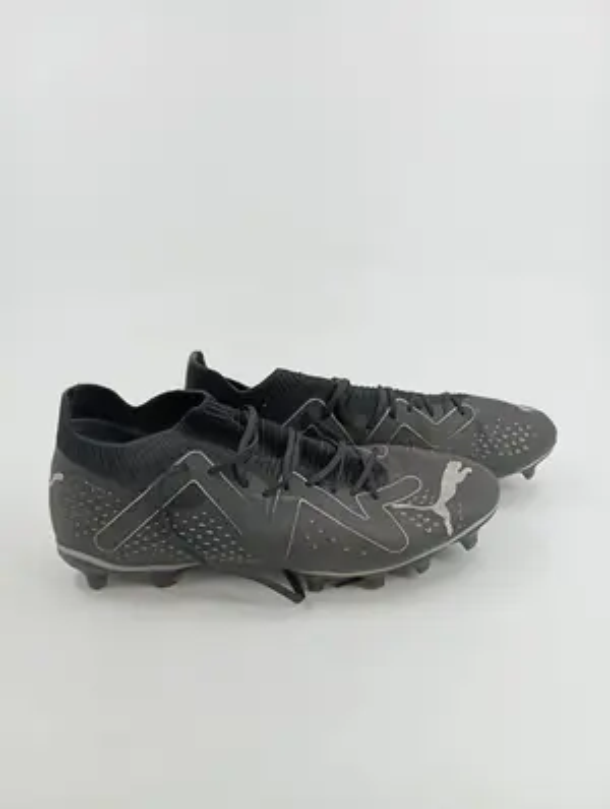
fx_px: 656
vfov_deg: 63.4
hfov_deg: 49.9
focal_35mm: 28
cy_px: 404
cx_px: 305
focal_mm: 4.22
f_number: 1.8
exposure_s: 1/100
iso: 89
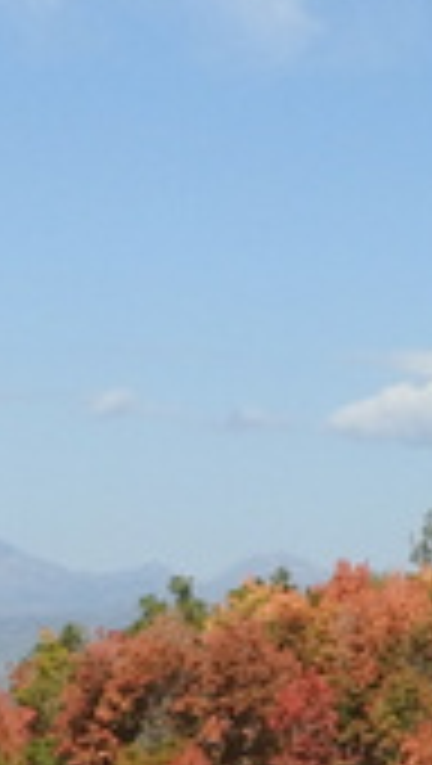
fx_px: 4386
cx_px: 1256
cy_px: 436
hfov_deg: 5.3
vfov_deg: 10.0
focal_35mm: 216
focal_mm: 5.9
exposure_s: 1/1600
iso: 100
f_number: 3.6
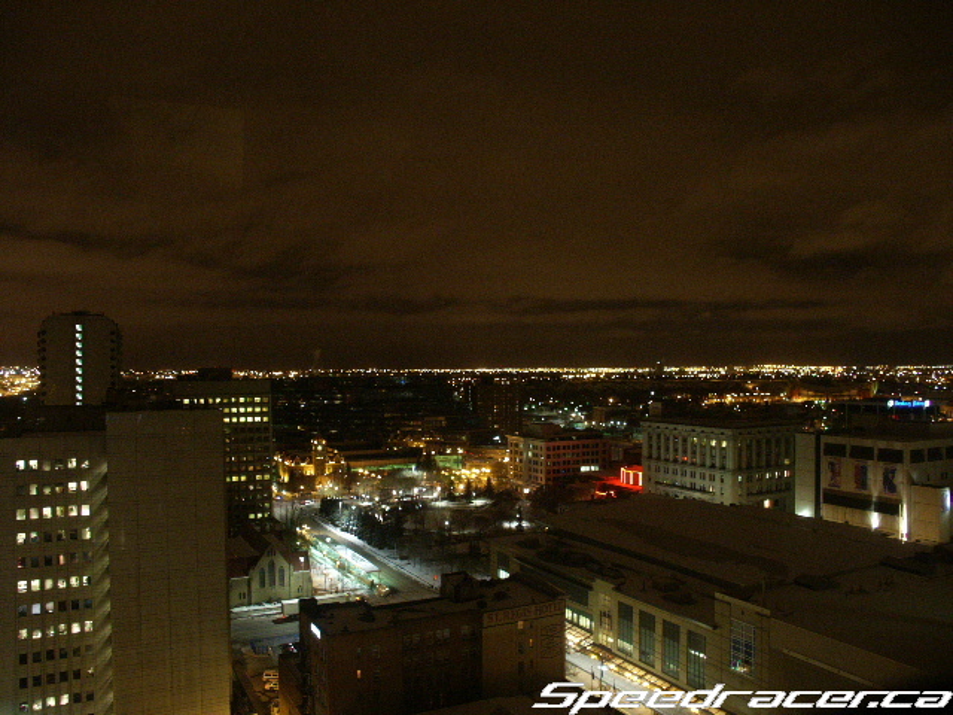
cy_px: 358
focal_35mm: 29
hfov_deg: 61.7
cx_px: 476
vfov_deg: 48.2
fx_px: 798
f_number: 2.8
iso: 200
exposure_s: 1/1.5
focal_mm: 7.65
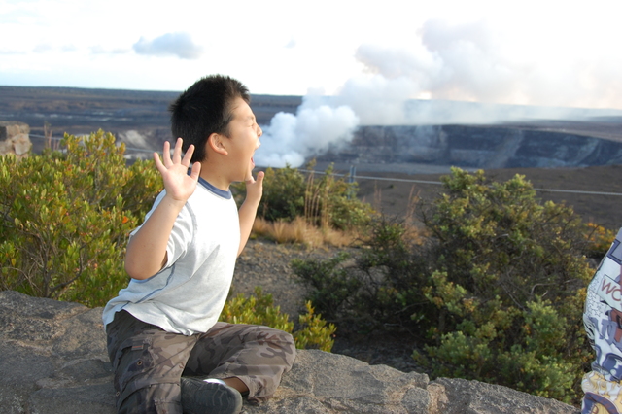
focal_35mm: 42
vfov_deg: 31.9
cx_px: 311
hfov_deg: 46.4
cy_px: 207
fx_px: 725
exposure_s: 1/500
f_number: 5.6
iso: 400
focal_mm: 28
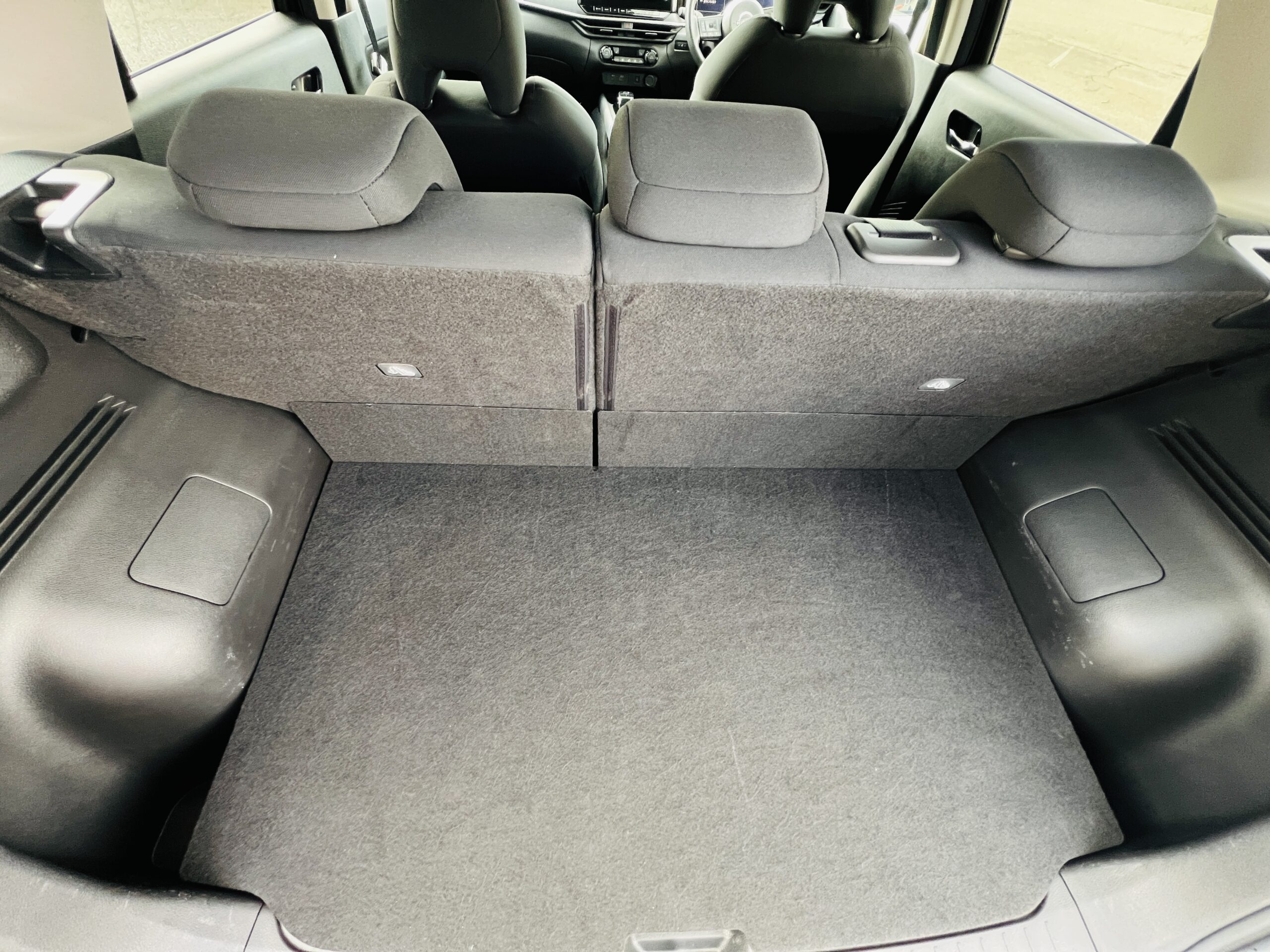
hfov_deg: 106.2
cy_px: 476
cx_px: 635
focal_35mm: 13
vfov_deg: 89.9
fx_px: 477
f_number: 1.8
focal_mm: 1.57
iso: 250
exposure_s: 1/78
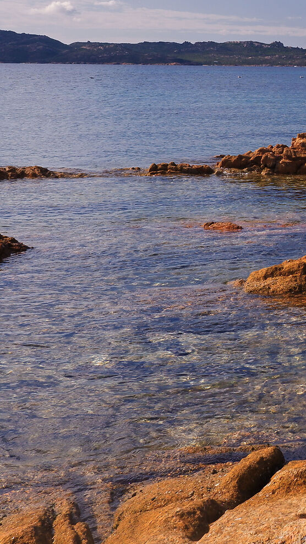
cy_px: 123
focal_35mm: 61
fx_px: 880
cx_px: 484
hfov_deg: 17.4
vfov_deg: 33.5
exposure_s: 1/400
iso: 200
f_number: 6.4
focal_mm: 16
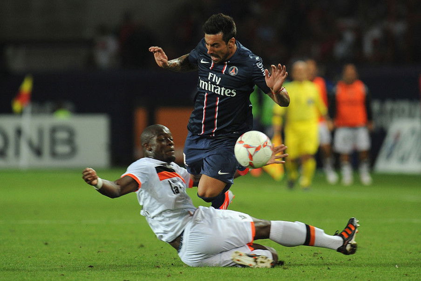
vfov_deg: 3.3
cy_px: 140
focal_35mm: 420
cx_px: 210
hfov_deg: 4.9
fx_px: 4912
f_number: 4
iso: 1600
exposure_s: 1/800
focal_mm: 420
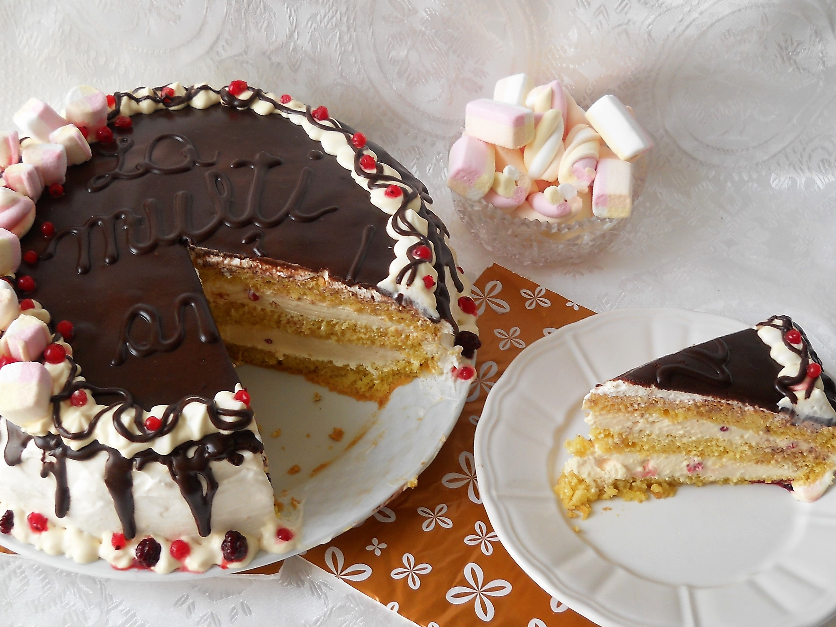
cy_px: 316
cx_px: 419
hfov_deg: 39.7
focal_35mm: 48
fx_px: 1159
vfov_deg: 30.3
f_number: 3.1
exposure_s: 1/80
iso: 80
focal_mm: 6.72
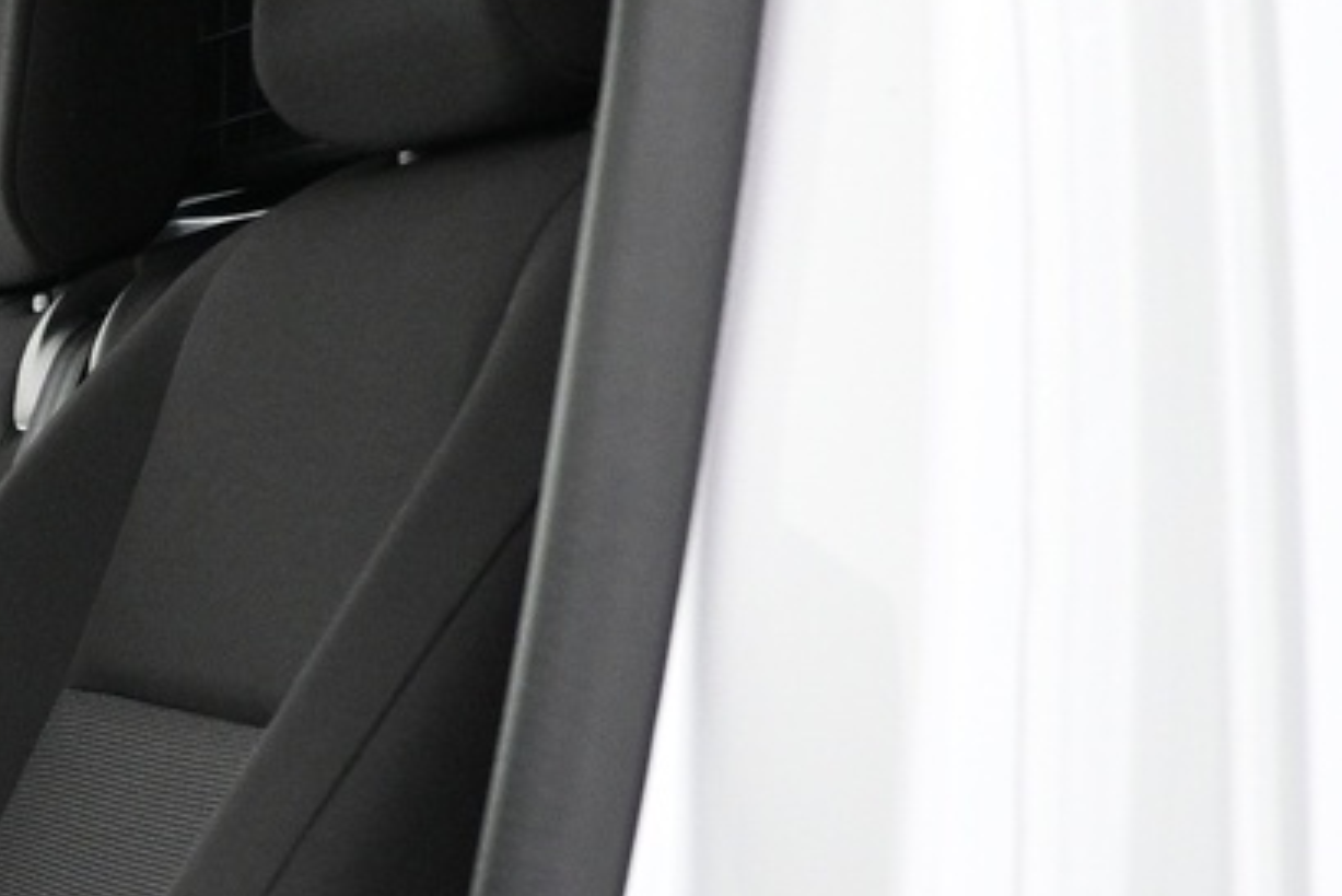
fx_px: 3542
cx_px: -1188
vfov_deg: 14.1
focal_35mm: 95
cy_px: 991
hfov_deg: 17.0
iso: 1600
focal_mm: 16
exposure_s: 1/30
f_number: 3.5
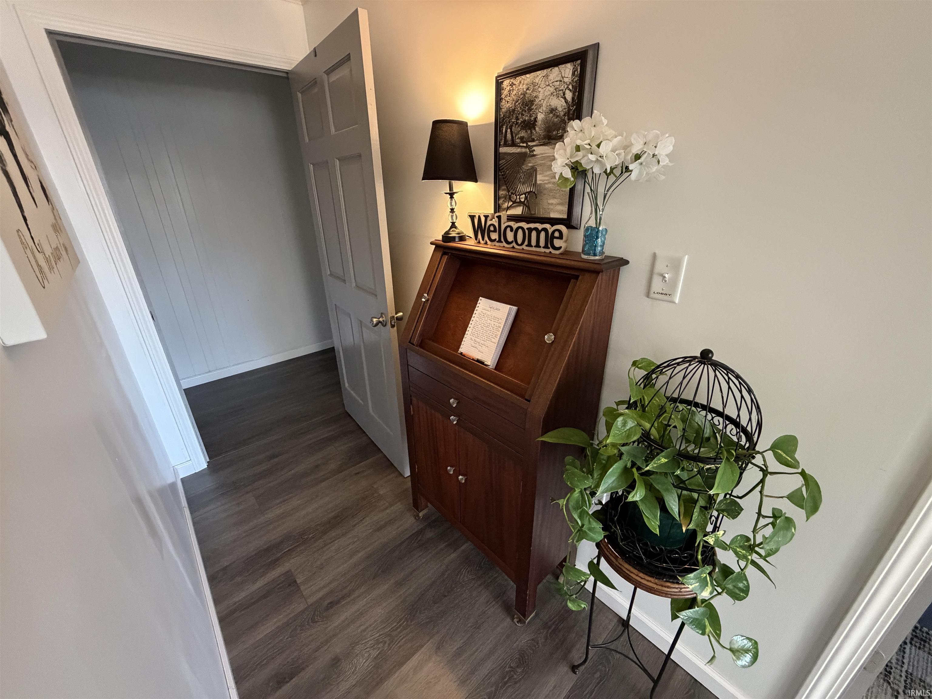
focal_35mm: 14
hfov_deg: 102.1
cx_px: 466
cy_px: 350
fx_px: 377
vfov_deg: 85.7
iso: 640
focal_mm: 2.22
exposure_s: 1/60
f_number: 2.2
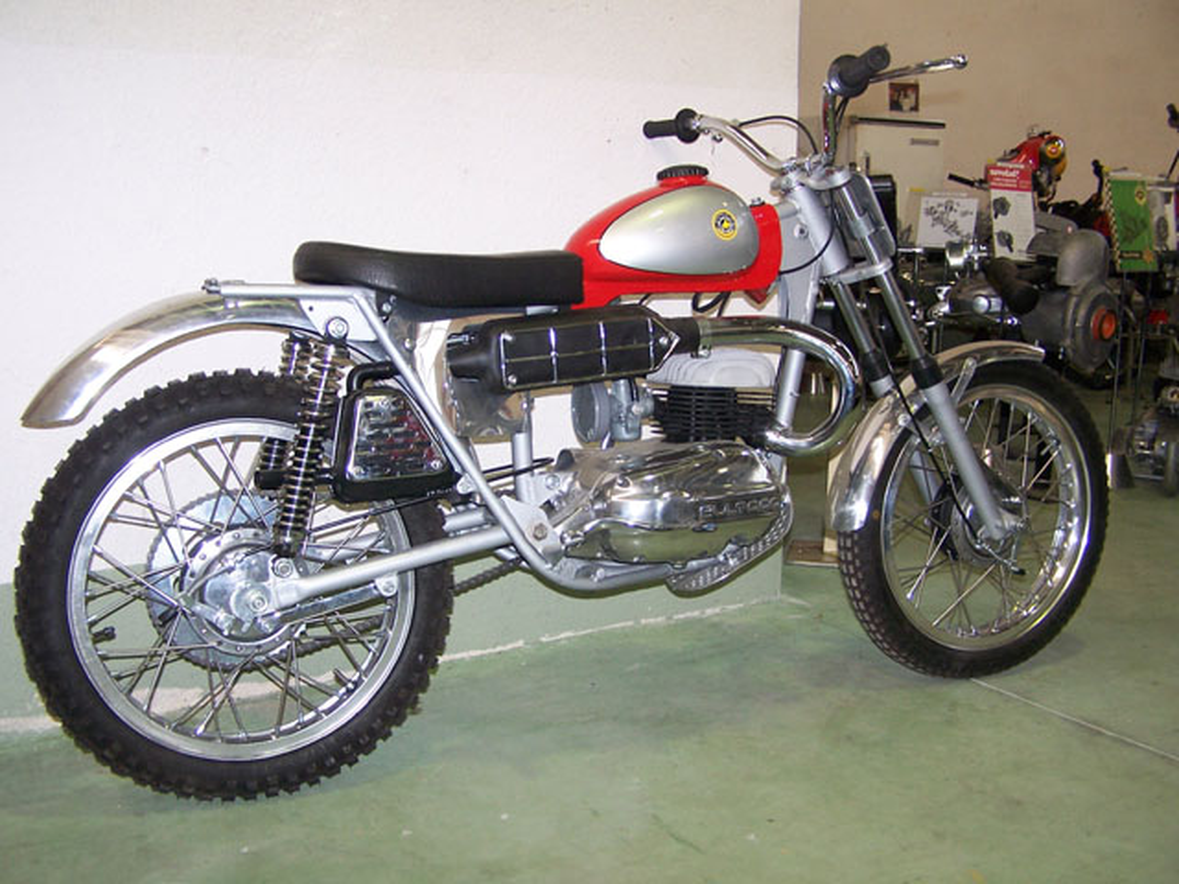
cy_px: 442
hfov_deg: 49.0
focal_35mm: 38
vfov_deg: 37.7
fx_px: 1294
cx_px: 590
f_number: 2.8
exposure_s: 1/60
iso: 140
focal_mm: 6.3
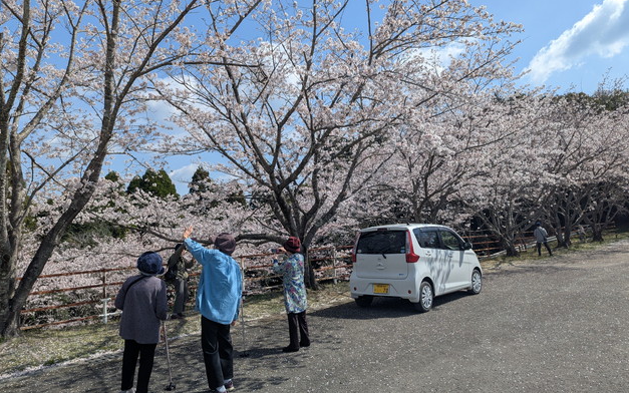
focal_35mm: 26
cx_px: 316
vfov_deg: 47.6
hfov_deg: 70.4
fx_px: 446
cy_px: 194
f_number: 1.85
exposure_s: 1/2513
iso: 45
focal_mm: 6.81
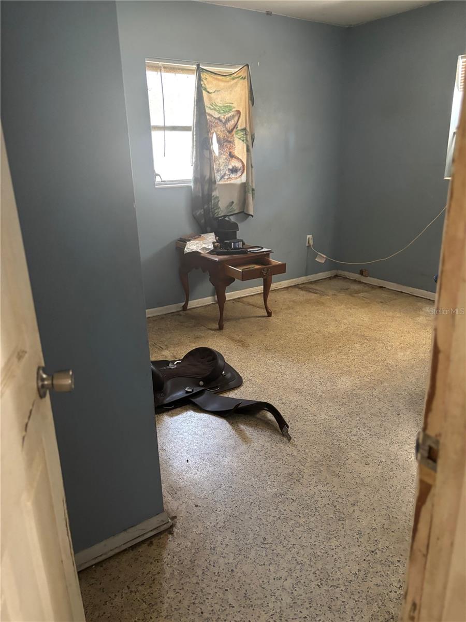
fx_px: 467
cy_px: 311
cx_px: 233
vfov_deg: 67.3
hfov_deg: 53.1
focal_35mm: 26
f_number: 1.6
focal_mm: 5.96
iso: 500
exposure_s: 1/42
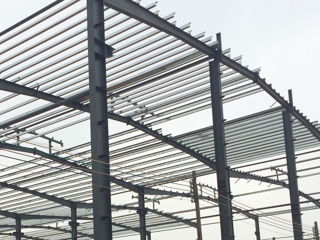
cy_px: 208
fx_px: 490
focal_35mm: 53
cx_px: 118
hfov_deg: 36.0
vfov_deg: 26.7
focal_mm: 4.15
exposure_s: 1/1520
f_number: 2.2
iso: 32
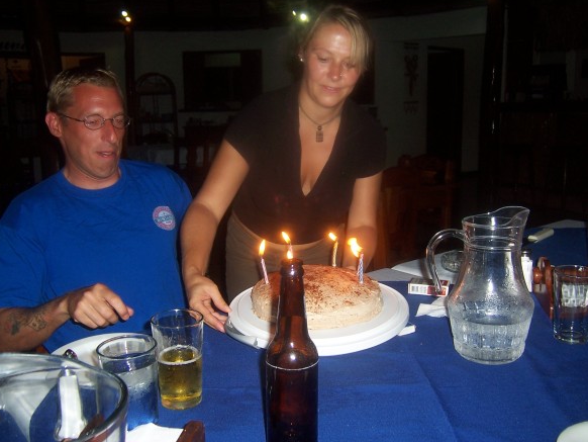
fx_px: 578
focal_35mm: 34
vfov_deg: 41.8
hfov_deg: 53.9
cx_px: 287
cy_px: 216
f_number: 2.8
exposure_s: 1/60
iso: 80
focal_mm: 5.5
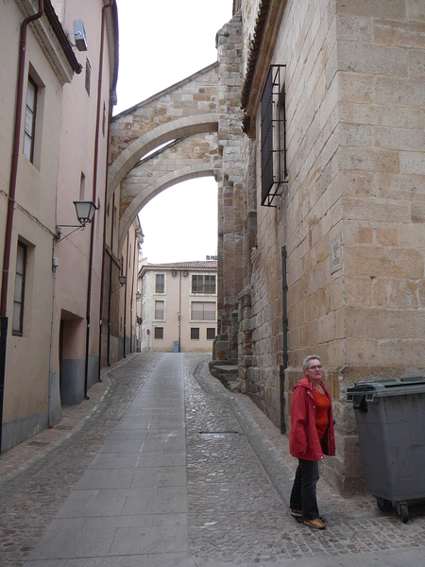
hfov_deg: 40.7
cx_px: 212
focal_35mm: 35
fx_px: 573
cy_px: 284
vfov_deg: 52.6
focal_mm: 5.2
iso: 80
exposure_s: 1/500
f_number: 2.8
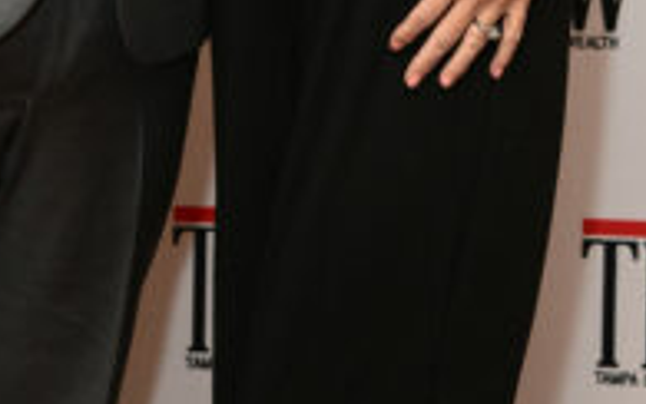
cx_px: 197
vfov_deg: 7.5
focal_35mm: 171
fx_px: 3011
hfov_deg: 12.2
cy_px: -320
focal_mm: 58
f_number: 5
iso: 1600
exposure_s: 1/60
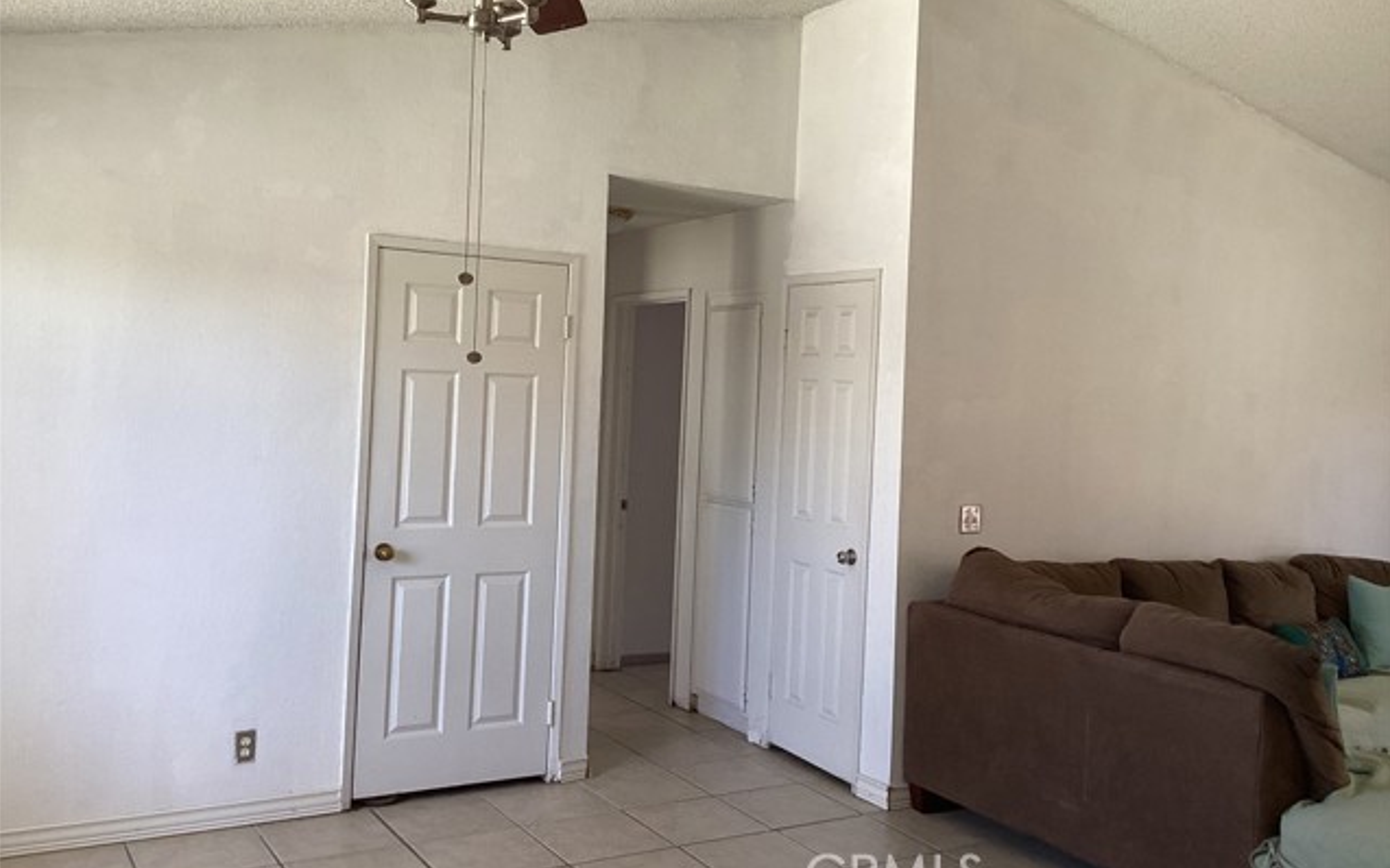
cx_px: 696
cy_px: 382
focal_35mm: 33
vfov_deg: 38.3
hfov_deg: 58.1
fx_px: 1250
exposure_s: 1/60
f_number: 2.4
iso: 125
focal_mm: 3.3
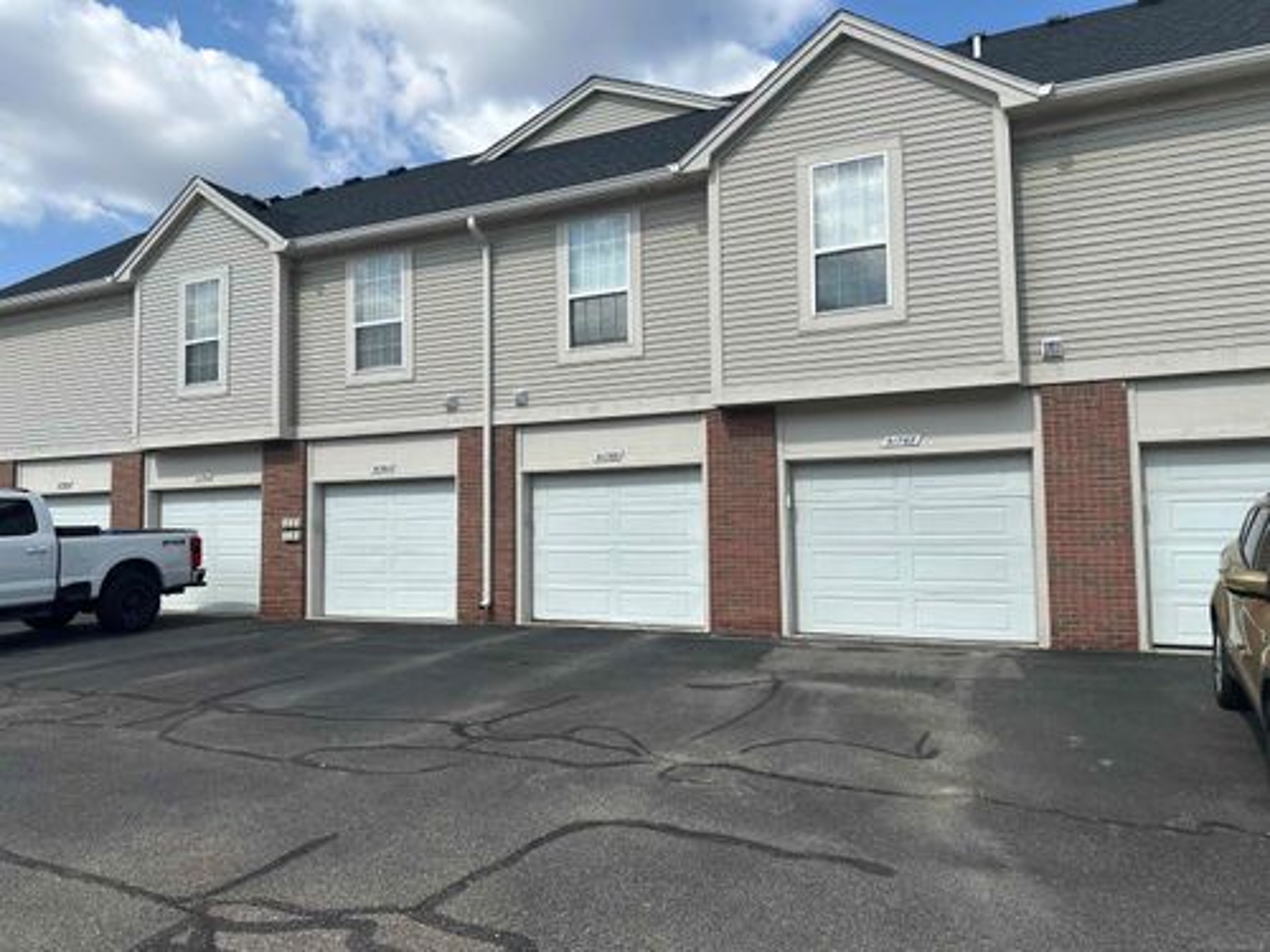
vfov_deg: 56.8
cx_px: 635
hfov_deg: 71.6
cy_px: 476
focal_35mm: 24
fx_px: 881
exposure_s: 1/6623
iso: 80
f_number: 1.78
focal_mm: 6.86
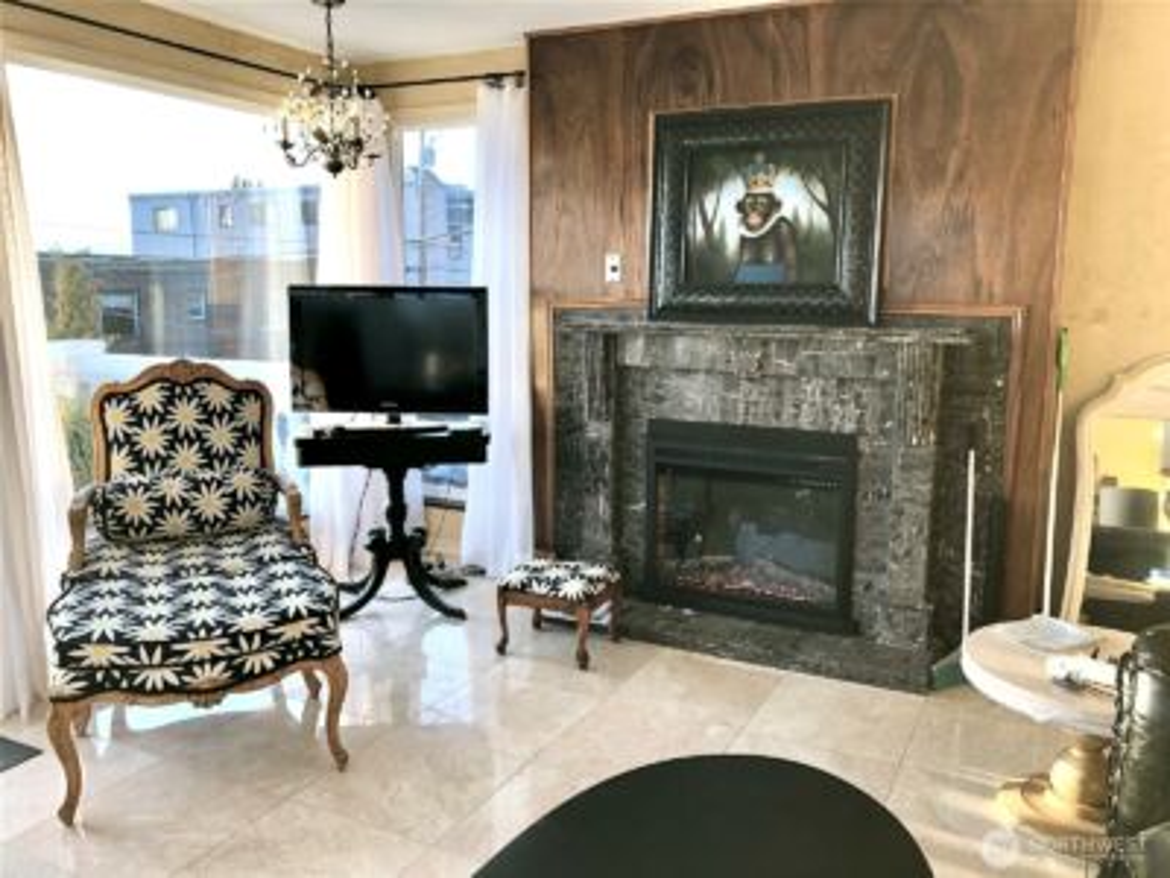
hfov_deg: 63.4
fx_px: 946
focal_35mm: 28
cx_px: 585
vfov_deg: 49.7
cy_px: 439
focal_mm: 4
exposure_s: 1/120
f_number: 1.8
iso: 64
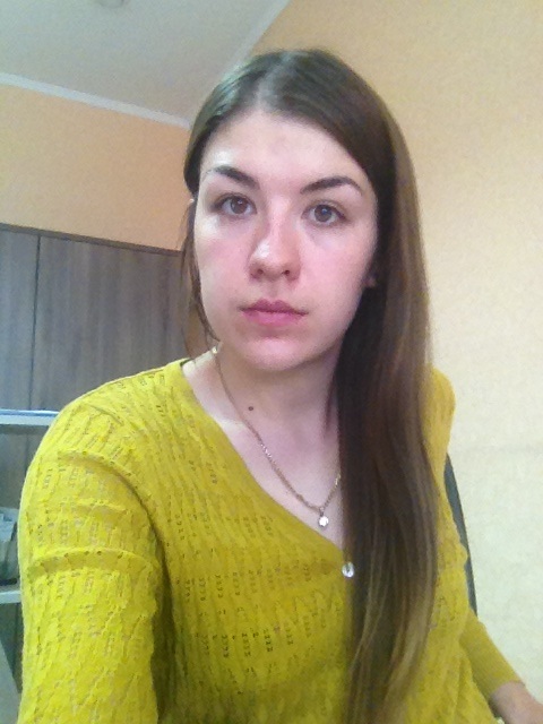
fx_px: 732
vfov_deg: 52.6
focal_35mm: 35
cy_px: 362
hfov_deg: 40.7
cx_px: 272
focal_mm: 1.85
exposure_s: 1/33
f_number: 2.4
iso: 160
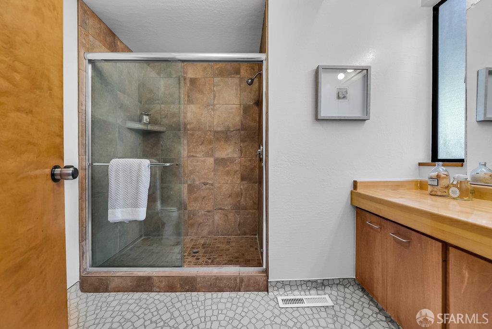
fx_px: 164
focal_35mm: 12
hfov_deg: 112.6
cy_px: 164
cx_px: 246
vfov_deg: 90.1
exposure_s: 1/2.5
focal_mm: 12
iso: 100
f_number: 8
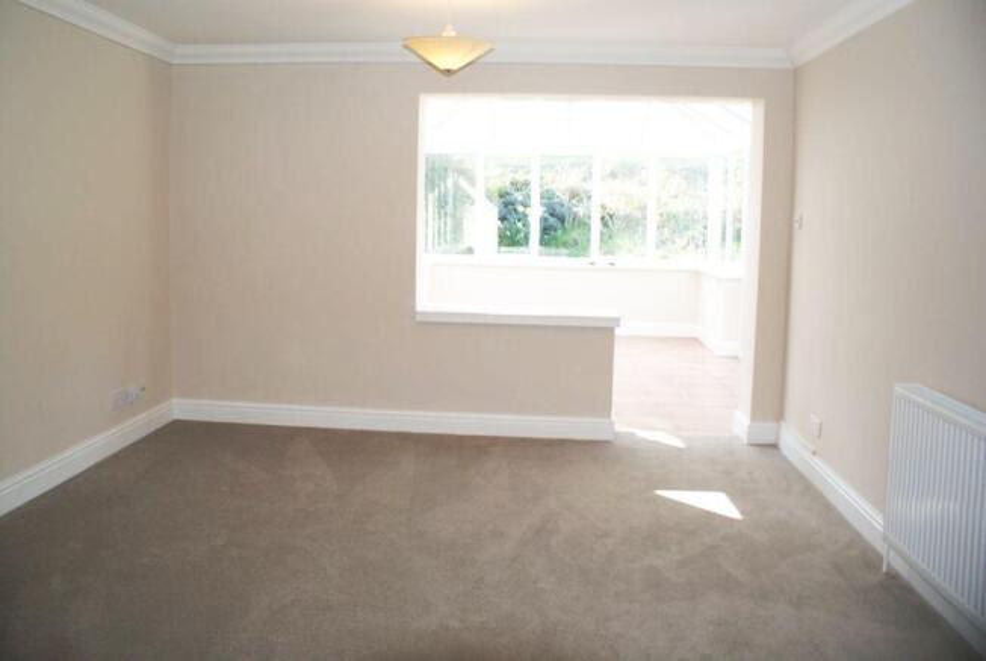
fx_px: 741
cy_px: 330
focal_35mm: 27
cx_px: 493
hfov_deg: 67.3
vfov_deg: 48.1
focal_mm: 18
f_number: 3.5
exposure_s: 1/60
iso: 100
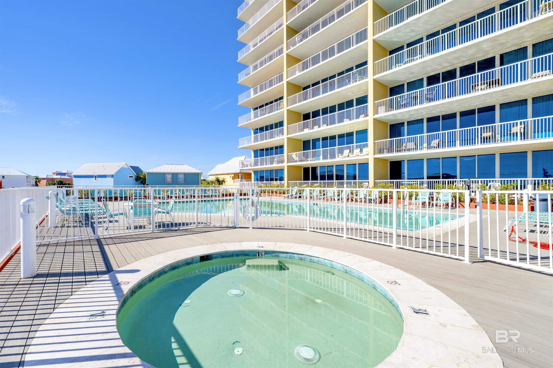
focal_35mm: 15
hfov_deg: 100.4
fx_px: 230
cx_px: 276
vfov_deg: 77.3
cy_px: 184
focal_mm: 15
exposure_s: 1/1600
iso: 500
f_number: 11
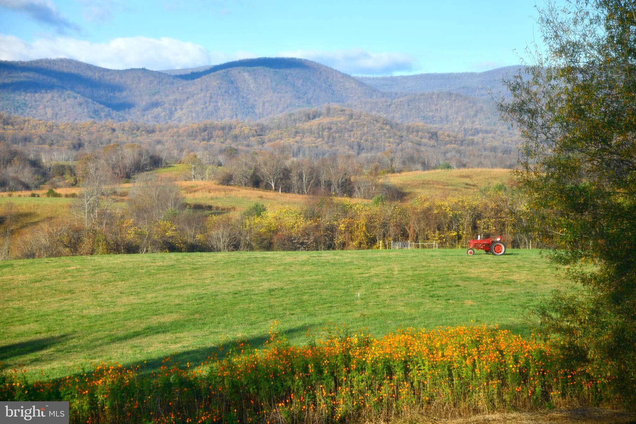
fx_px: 1731
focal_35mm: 98
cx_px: 318
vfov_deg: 14.0
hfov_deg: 20.8
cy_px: 212
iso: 160
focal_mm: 98
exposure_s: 1/250
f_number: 5.6
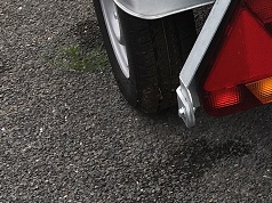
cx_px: 496
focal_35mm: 116
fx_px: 911
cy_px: -103
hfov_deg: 14.8
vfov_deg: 12.1
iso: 25
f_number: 2.2
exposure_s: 1/651
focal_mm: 4.15
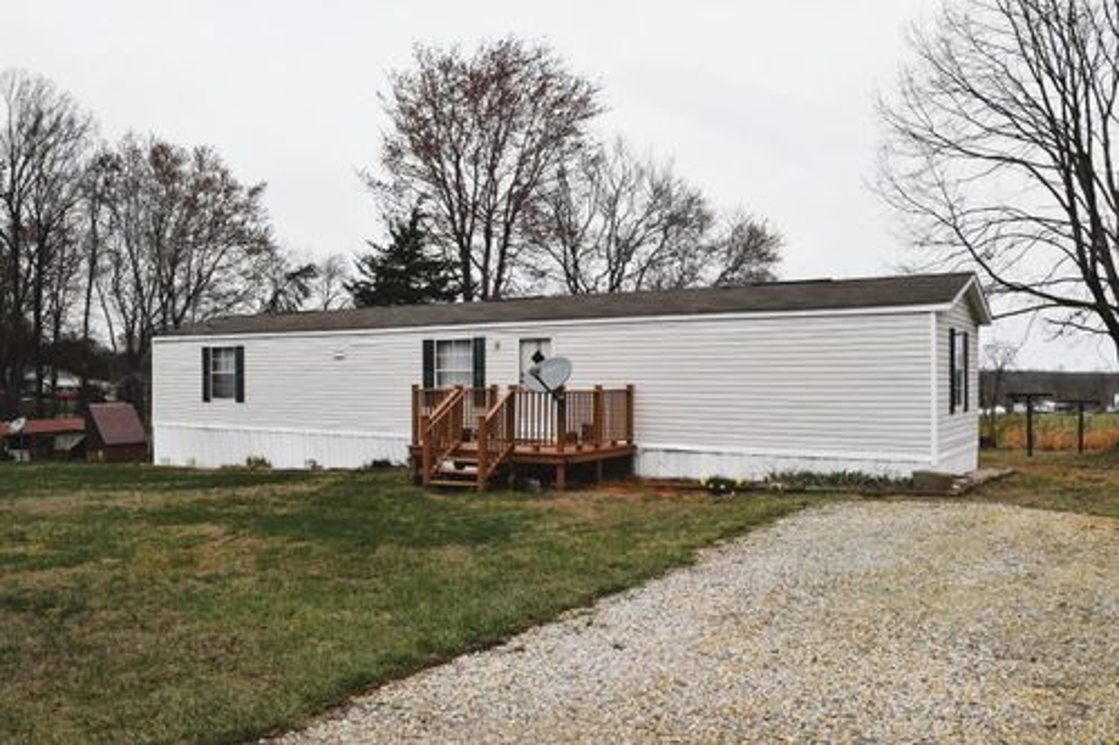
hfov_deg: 61.9
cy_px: 372
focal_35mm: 30
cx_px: 560
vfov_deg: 43.6
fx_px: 932
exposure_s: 1/500
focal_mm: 20
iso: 200
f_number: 8
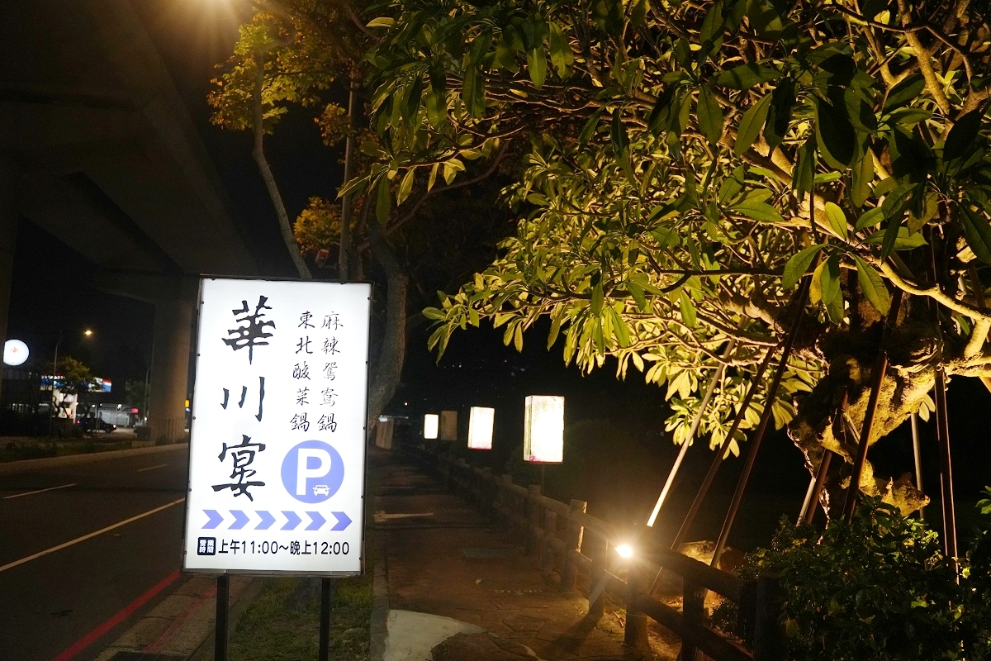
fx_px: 771
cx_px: 496
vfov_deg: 46.4
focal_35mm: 28
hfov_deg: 65.5
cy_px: 330
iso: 4000
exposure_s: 1/160
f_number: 2.8
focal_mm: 28
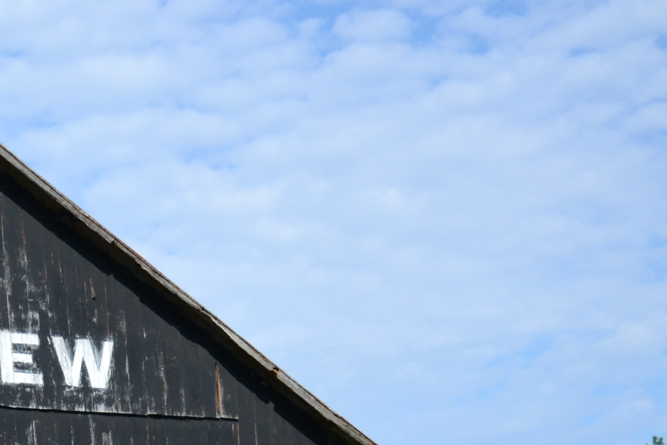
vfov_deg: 9.4
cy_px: 640
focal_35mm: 143
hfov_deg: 14.1
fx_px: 2650
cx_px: -24
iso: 400
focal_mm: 30
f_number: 4.5
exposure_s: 1/2500
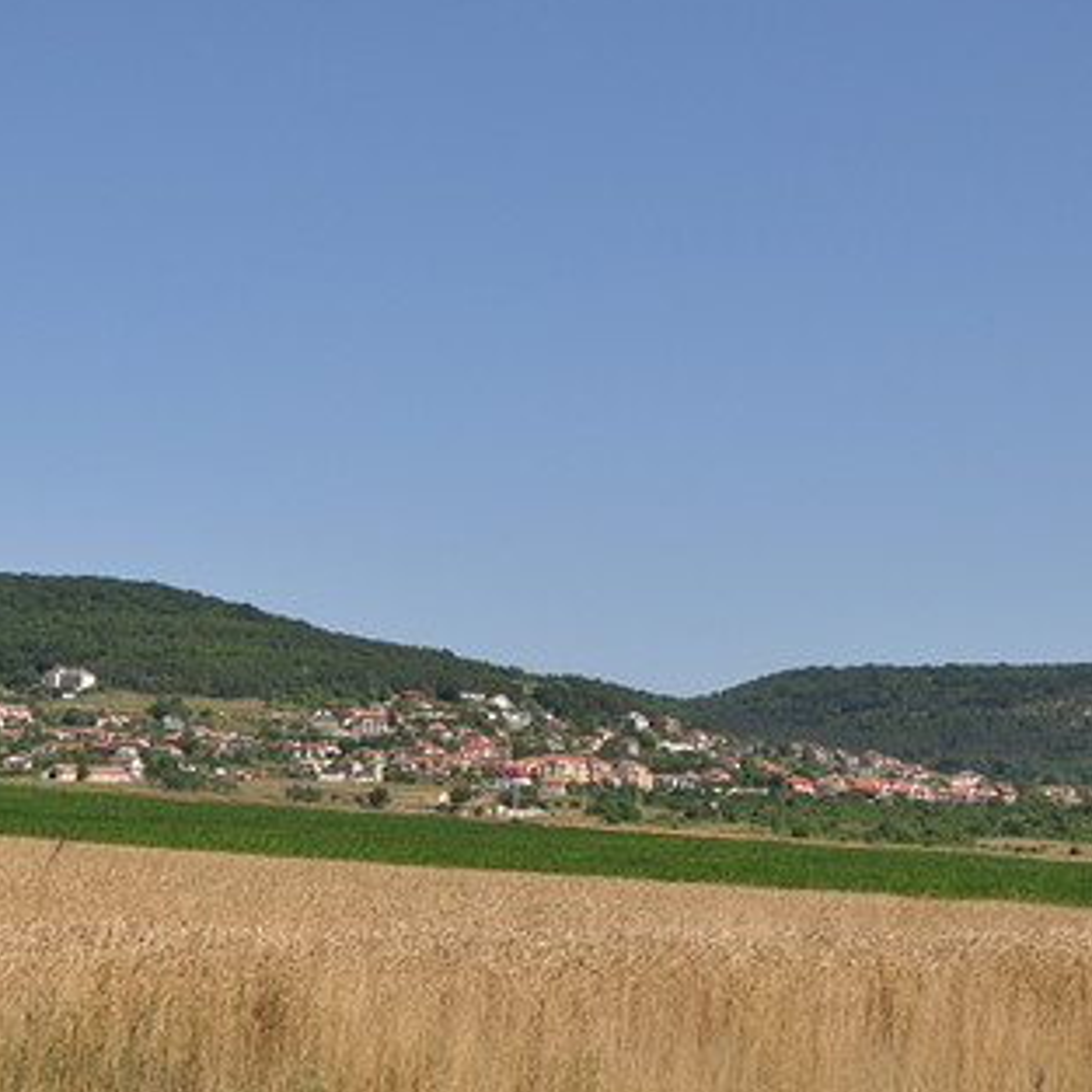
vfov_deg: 22.2
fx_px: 2784
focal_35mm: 78
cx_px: 548
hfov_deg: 22.2
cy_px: 567
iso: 200
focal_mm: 24
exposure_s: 1/2500
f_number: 4
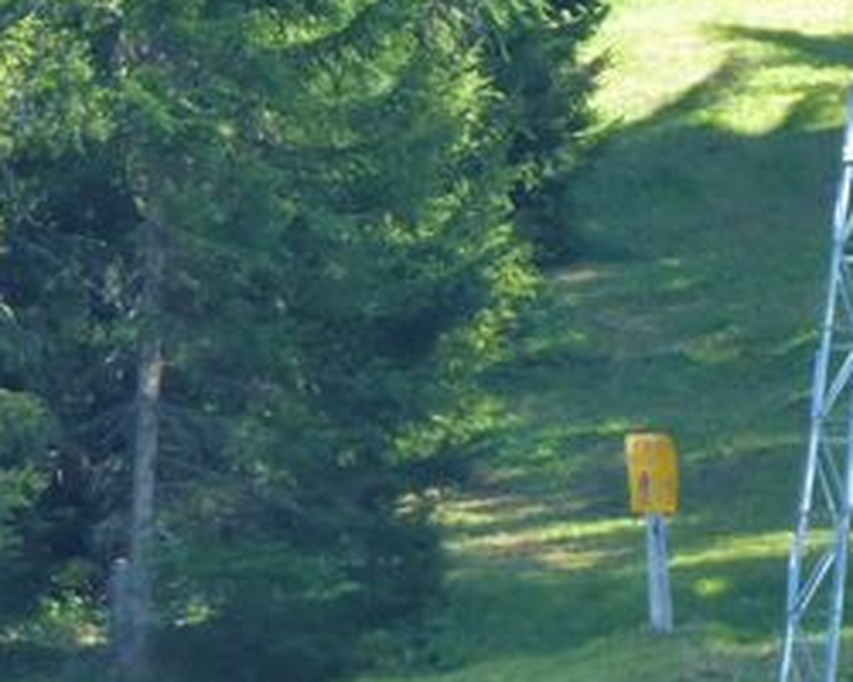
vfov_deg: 1.1
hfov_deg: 1.4
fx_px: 35293
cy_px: 167
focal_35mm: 1398
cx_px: 1075
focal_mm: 57.7
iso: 400
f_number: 5.9
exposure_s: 1/160
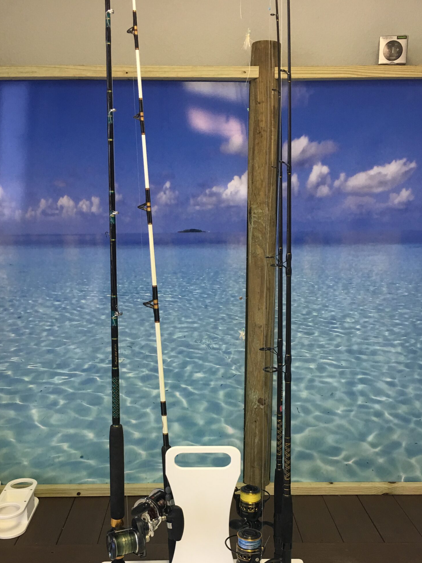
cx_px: 205
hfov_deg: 37.7
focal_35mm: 38
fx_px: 618
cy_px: 367
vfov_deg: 48.3
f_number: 2.2
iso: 32
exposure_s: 1/30
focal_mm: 4.15
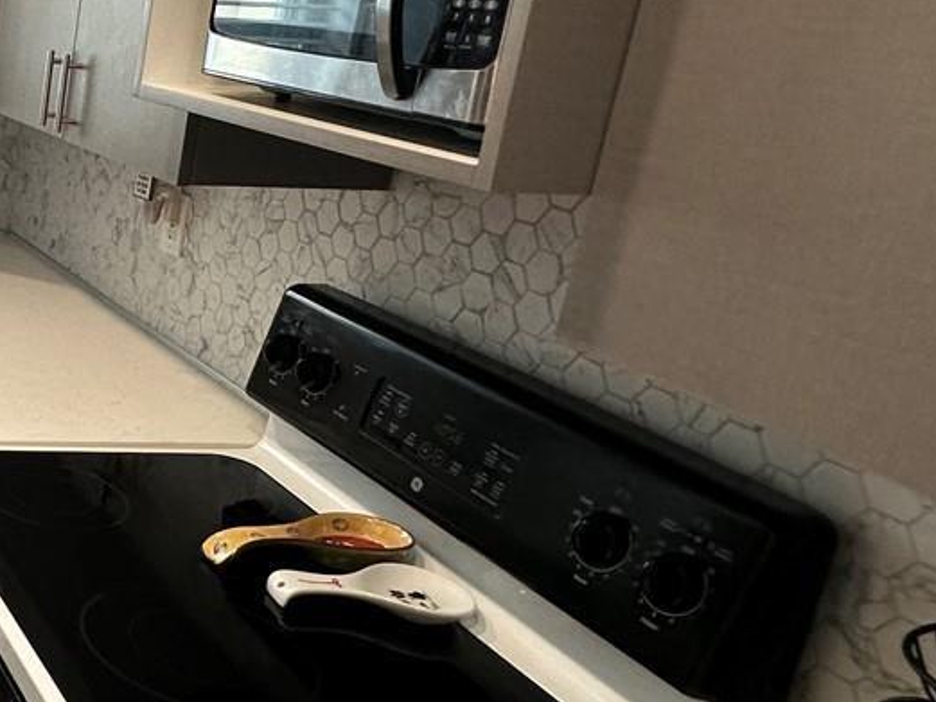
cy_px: 260
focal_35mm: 43
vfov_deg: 33.4
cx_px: -349
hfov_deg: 31.2
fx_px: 1163
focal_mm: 2.22
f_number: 2.2
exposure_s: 1/120
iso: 160
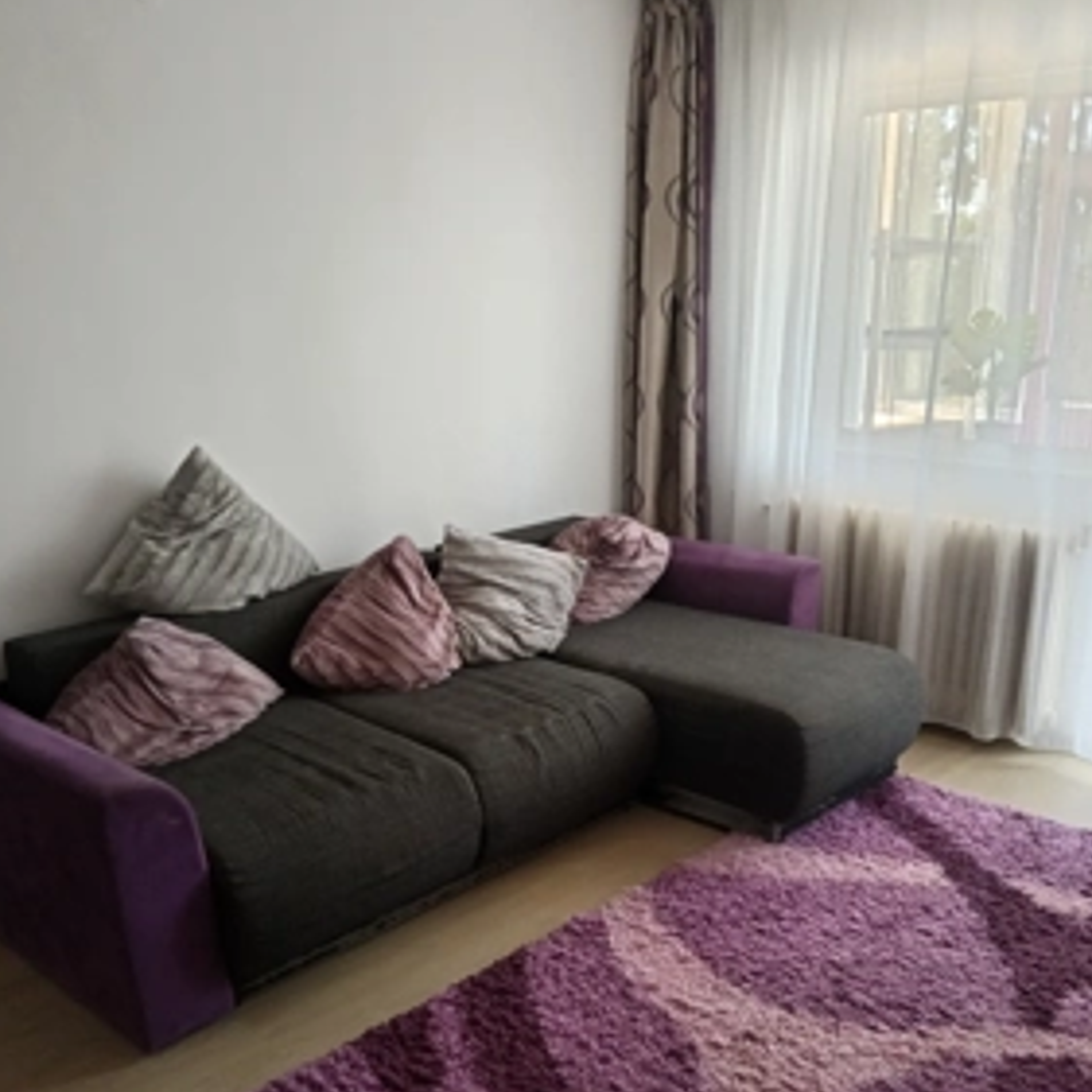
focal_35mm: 34
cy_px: 700
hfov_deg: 48.4
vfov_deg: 47.9
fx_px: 1213
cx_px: 560
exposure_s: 1/33.3
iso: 675
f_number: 1.9
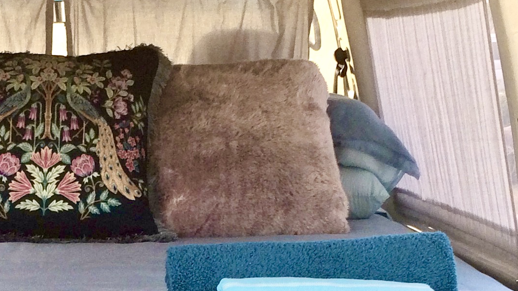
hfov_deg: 21.6
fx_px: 1332
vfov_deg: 12.0
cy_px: 420
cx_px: 80
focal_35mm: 97
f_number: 2.2
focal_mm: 4.15
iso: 32
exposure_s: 1/112
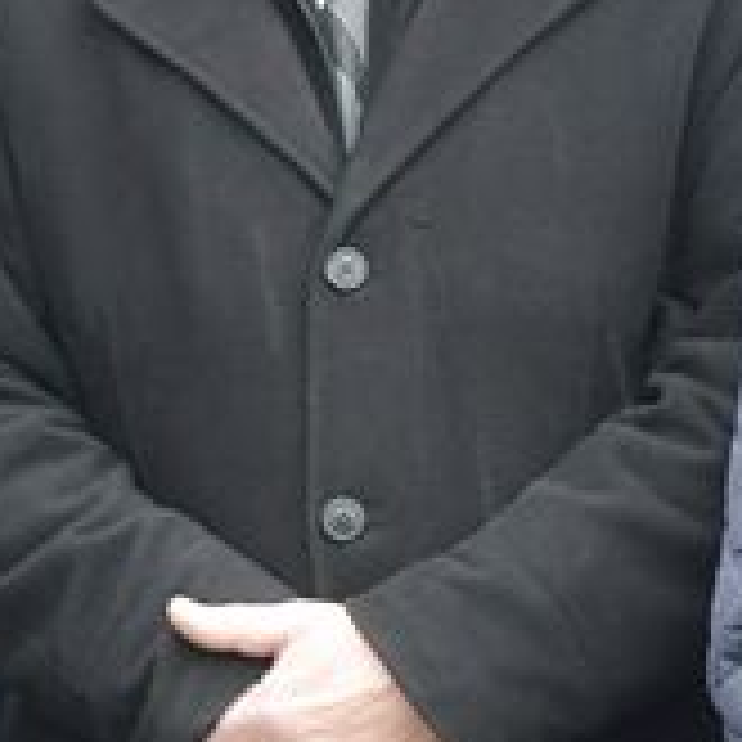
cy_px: 101
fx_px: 6669
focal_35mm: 275
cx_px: 373
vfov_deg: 6.4
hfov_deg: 6.4
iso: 800
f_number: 5.6
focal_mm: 42
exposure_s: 1/125
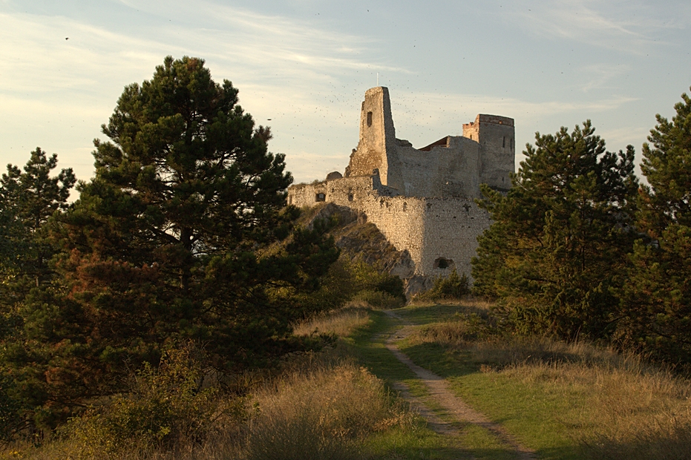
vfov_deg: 20.6
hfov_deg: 30.5
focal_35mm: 66
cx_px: 371
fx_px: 1266
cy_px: 245
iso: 200
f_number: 9
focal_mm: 38
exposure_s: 1/250
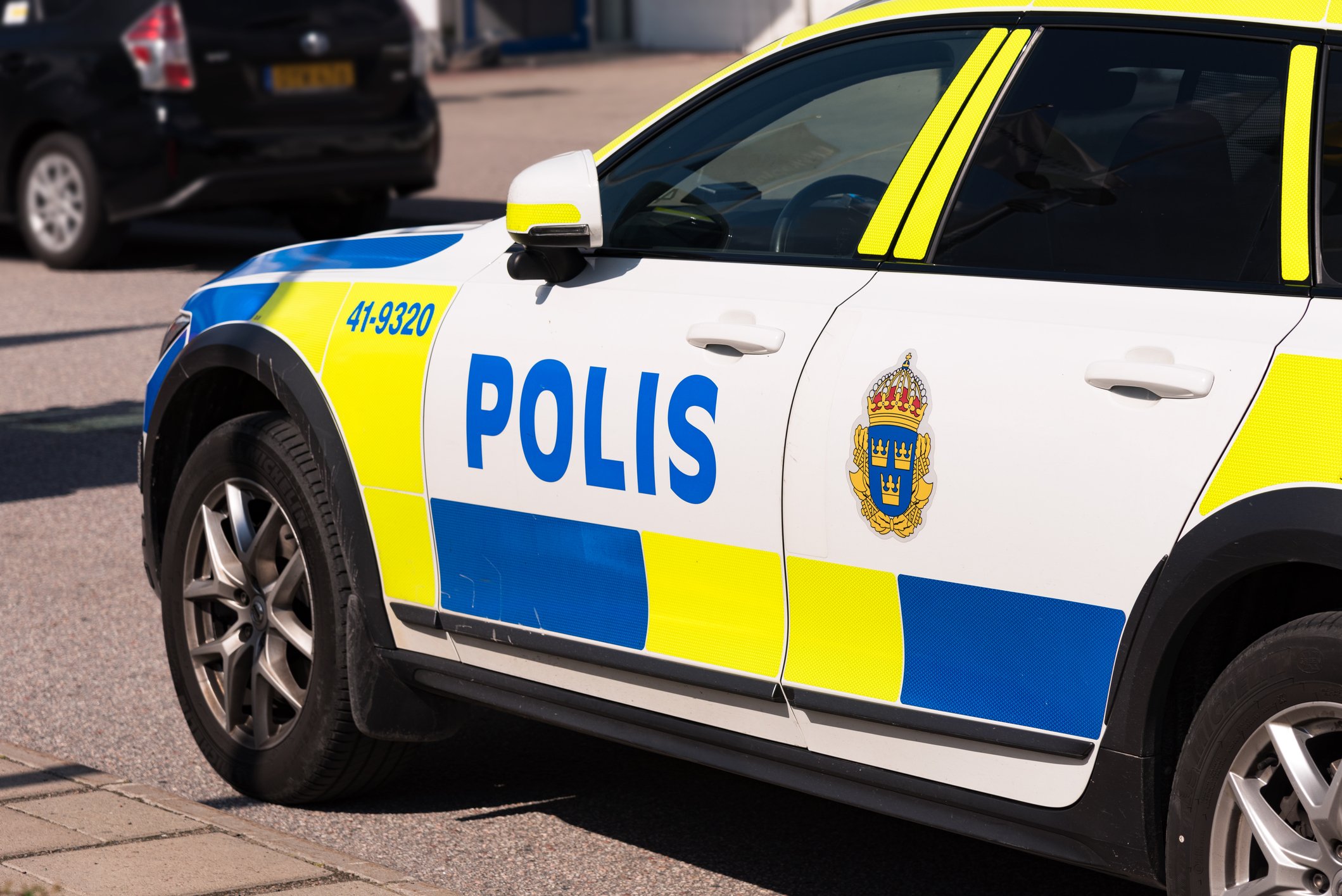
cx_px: 671
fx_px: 4475
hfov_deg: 17.1
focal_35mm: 120
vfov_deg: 11.4
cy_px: 448
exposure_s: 1/640
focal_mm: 120
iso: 100
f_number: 7.1
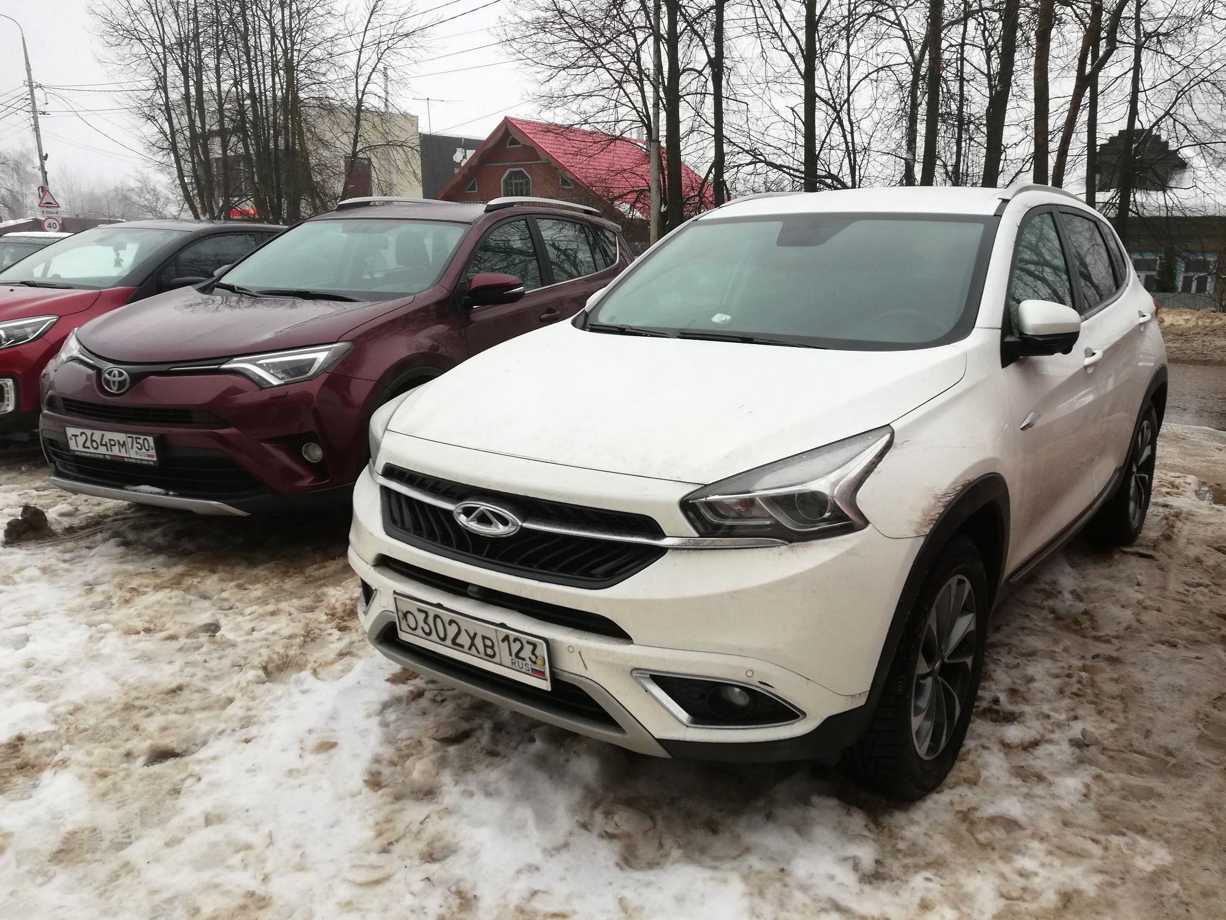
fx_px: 921
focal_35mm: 26
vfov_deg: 53.1
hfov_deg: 67.3
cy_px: 460
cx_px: 613
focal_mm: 3.81
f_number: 2.2
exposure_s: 1/50
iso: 64
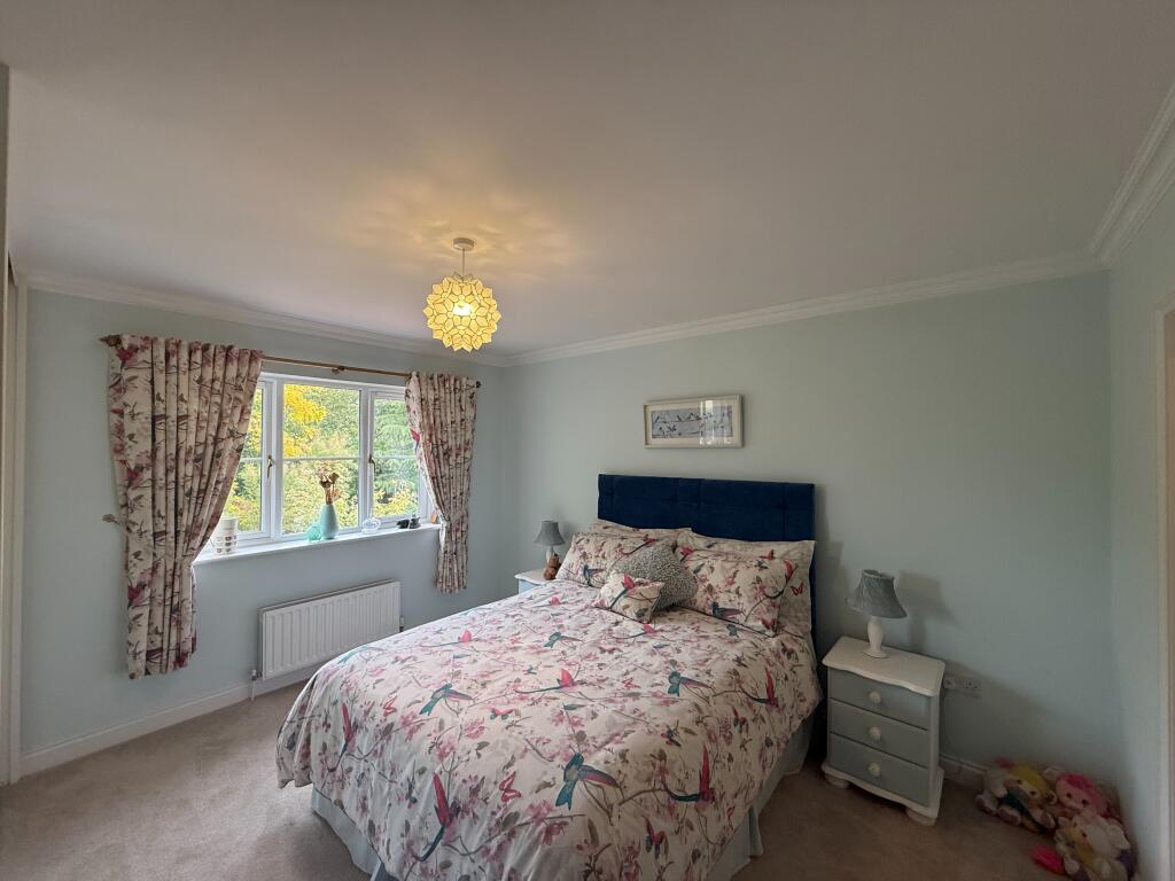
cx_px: 588
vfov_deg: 85.7
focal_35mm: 14
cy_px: 440
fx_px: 475
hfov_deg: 102.1
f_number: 2.2
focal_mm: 2.22
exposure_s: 1/100
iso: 160
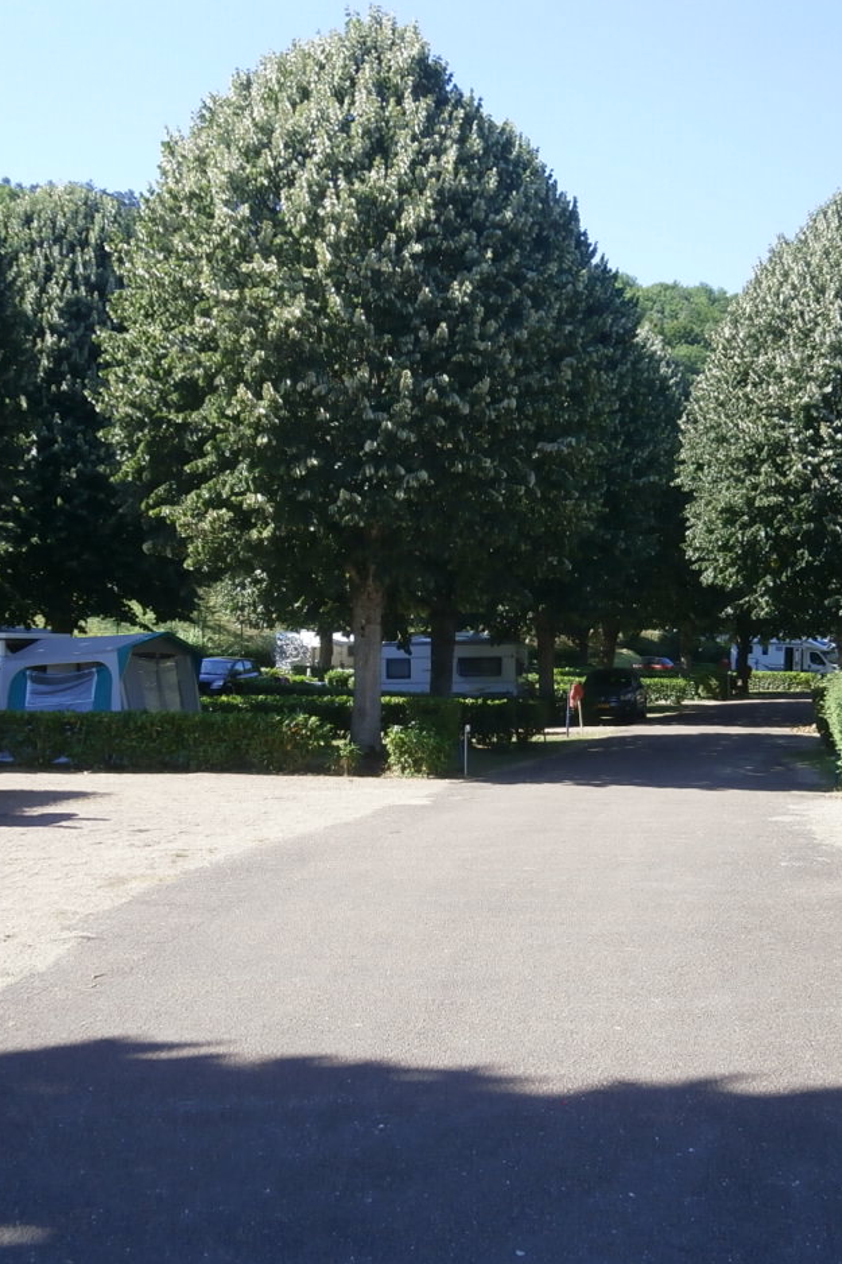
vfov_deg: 44.5
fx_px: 1544
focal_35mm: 44
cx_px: 415
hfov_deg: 30.5
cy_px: 641
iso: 80
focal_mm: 5.5
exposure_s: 1/400
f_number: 2.9
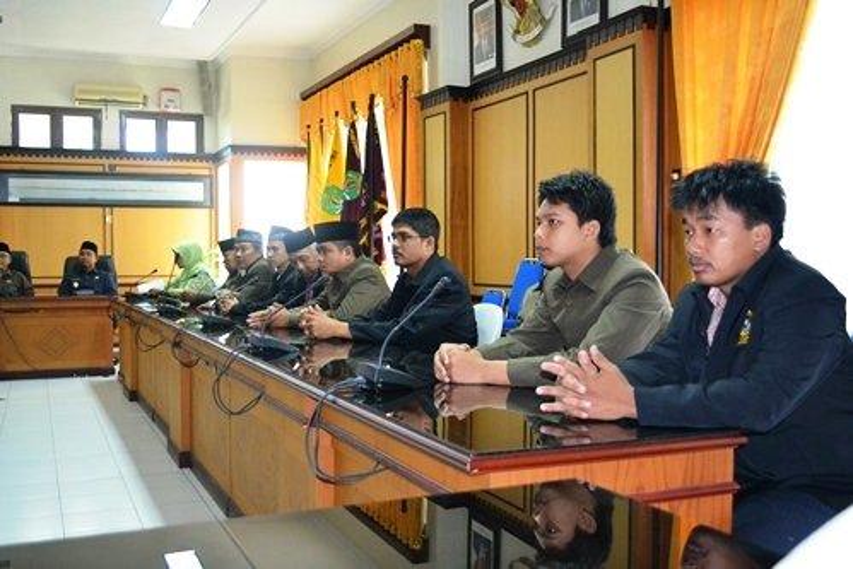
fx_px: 853
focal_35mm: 36
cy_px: 284
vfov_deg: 36.9
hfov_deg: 53.1
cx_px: 426
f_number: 4
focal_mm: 24
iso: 2000
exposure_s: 1/60
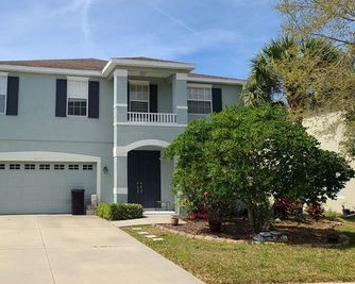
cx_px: 112
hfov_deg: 47.0
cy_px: 128
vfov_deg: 39.1
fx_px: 399
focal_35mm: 38
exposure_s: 1/2544
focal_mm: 5.4
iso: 40
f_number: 1.8
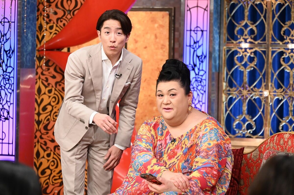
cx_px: 147
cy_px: 98
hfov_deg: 10.3
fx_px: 1632
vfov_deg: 6.9
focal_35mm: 200
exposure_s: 1/200
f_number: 7.1
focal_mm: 200
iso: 5000
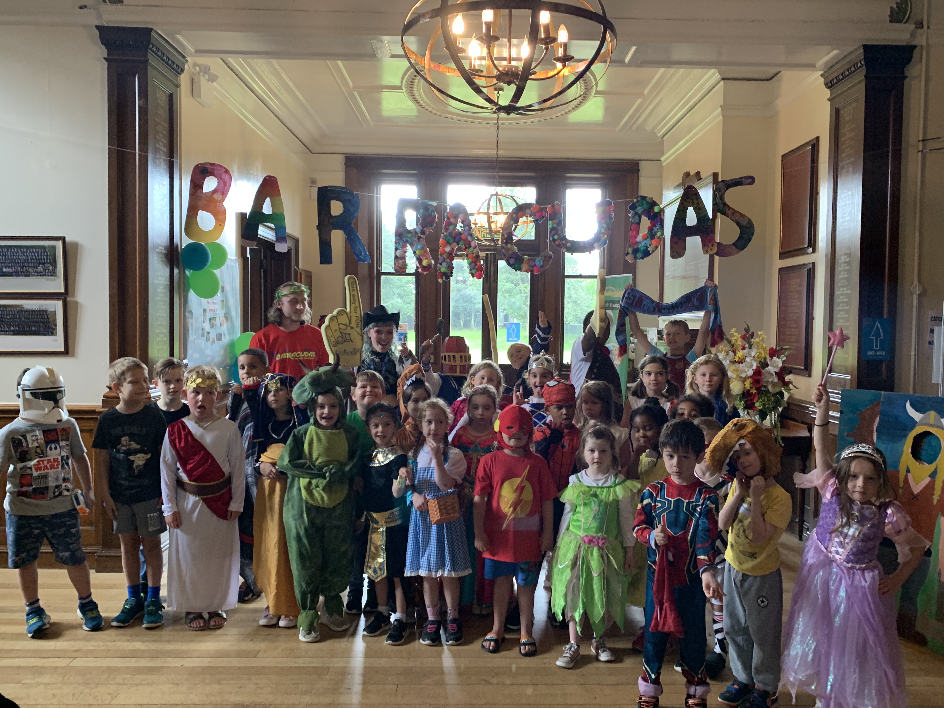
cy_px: 350
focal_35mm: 28
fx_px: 764
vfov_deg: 49.7
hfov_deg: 63.4
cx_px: 488
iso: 200
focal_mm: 4.25
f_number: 1.8
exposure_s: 1/60
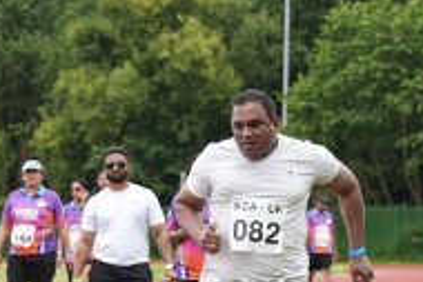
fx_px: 3000
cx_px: 89
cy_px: 185
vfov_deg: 5.4
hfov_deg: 8.1
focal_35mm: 255
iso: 250
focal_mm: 47.4
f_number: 2.8
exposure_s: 1/1250
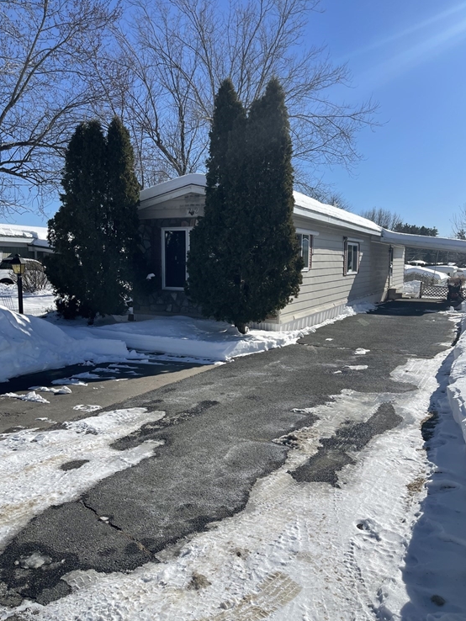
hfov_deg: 53.1
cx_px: 235
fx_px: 466
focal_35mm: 26
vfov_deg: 67.3
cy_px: 307
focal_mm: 5.1
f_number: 1.6
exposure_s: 1/6579
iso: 32
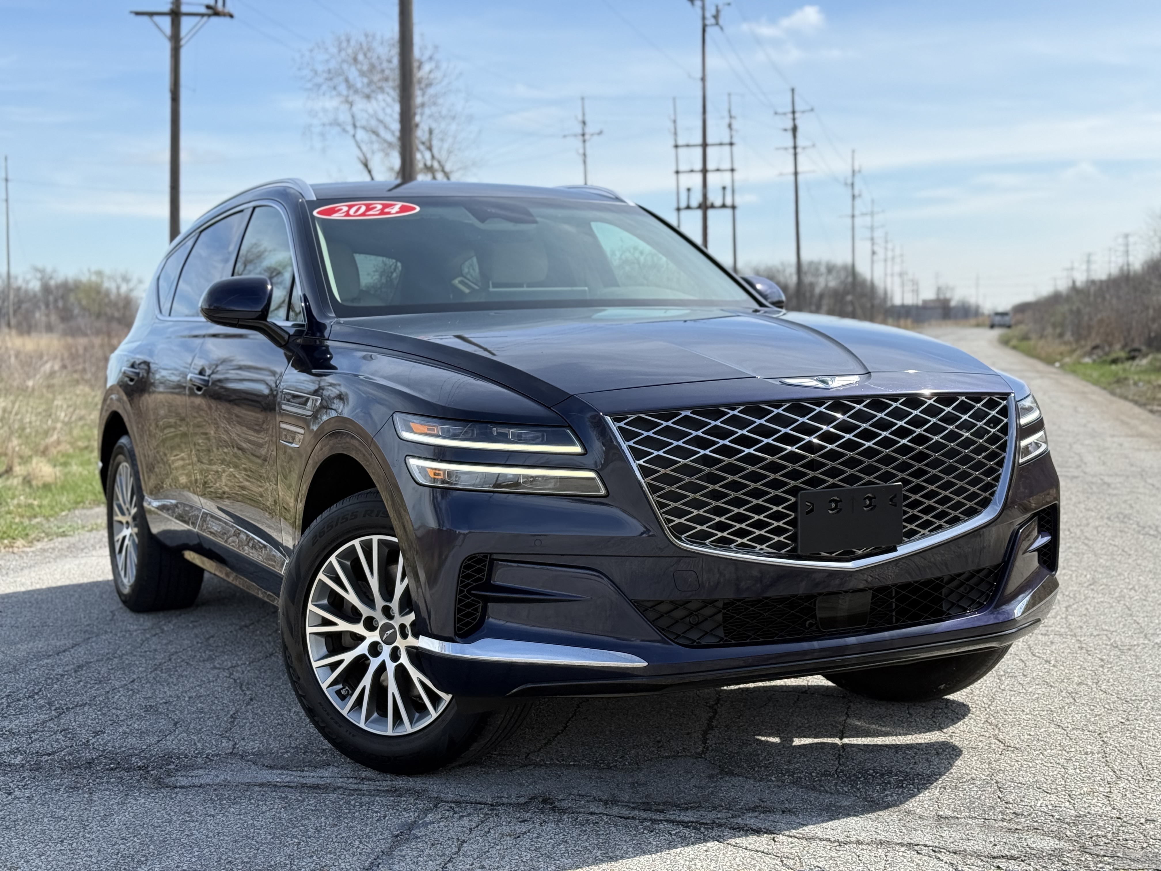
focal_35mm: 48
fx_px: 1610
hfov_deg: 39.7
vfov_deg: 30.3
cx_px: 580
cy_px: 436
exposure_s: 1/2088
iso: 80
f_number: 1.78
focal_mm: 6.76
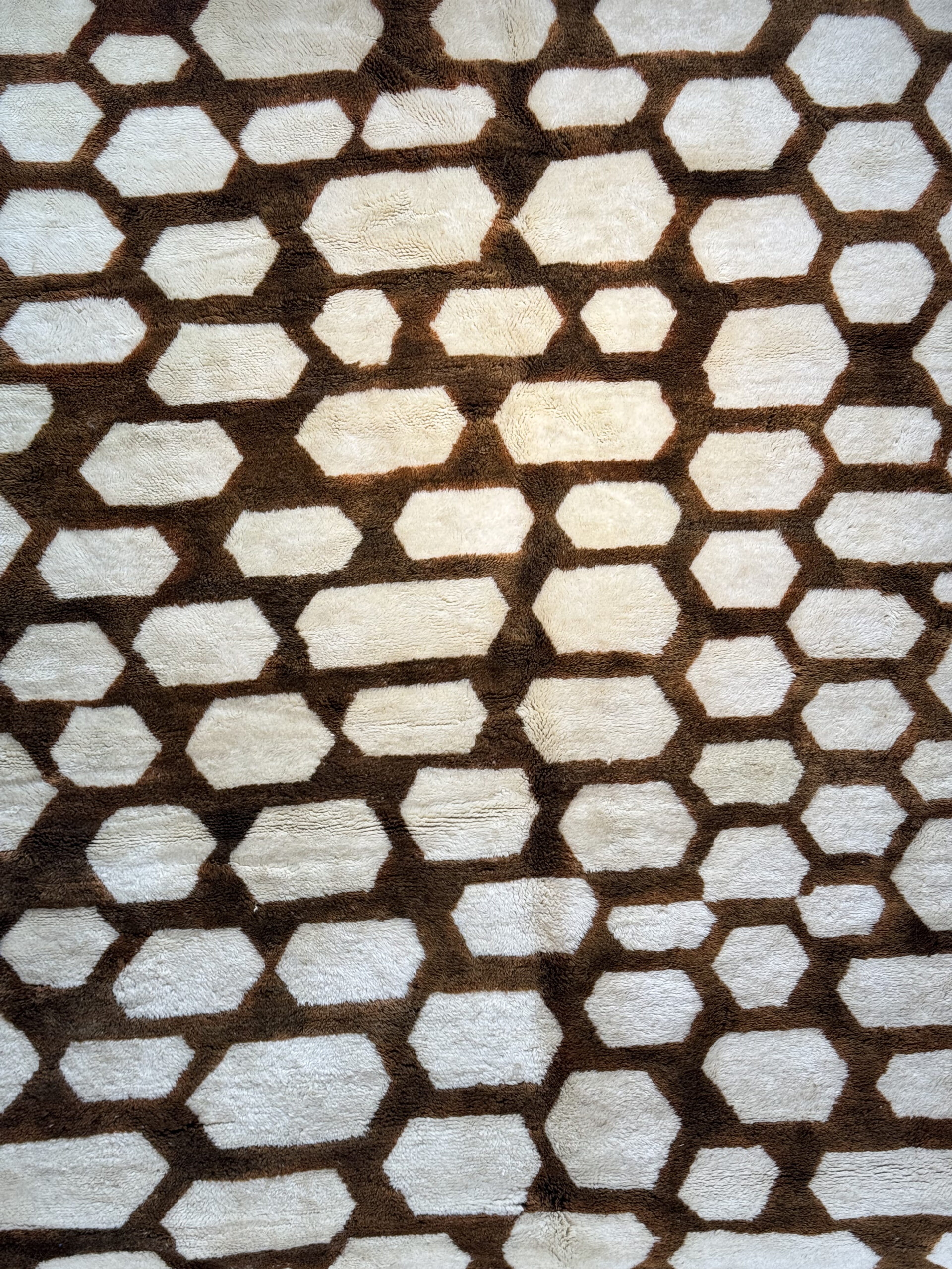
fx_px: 1760
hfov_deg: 30.3
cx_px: 476
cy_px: 634
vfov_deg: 39.7
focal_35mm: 48
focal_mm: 6.76
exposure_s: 1/50
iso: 80
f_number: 1.78
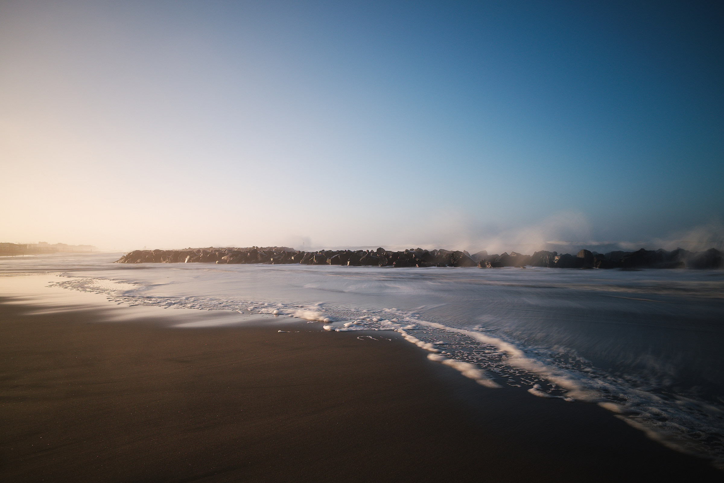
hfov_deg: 81.2
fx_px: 422
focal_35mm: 21
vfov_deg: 59.5
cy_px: 242
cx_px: 362
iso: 200
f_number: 5.6
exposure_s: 1.5
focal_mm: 14
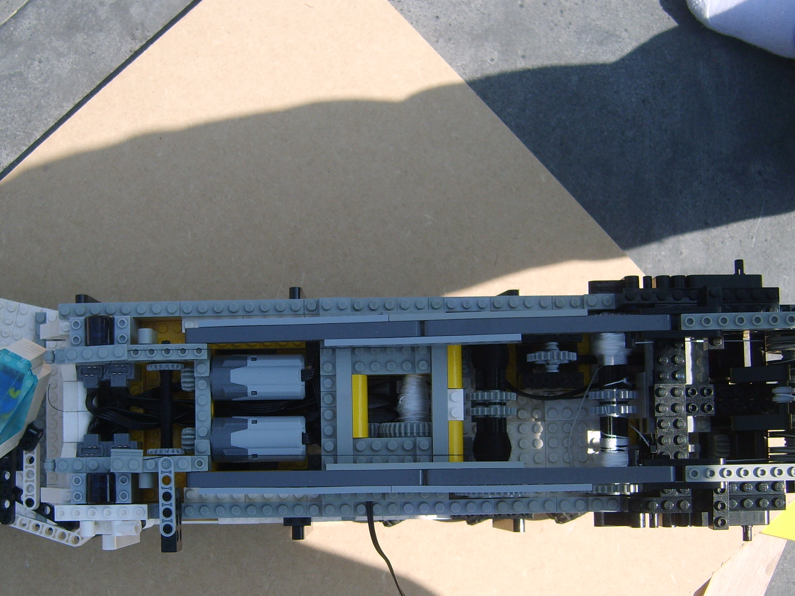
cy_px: 391
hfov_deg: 37.4
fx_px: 1171
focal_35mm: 51
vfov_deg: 28.4
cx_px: 353
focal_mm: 7.4
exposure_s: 1/1000
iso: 50
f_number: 2.8
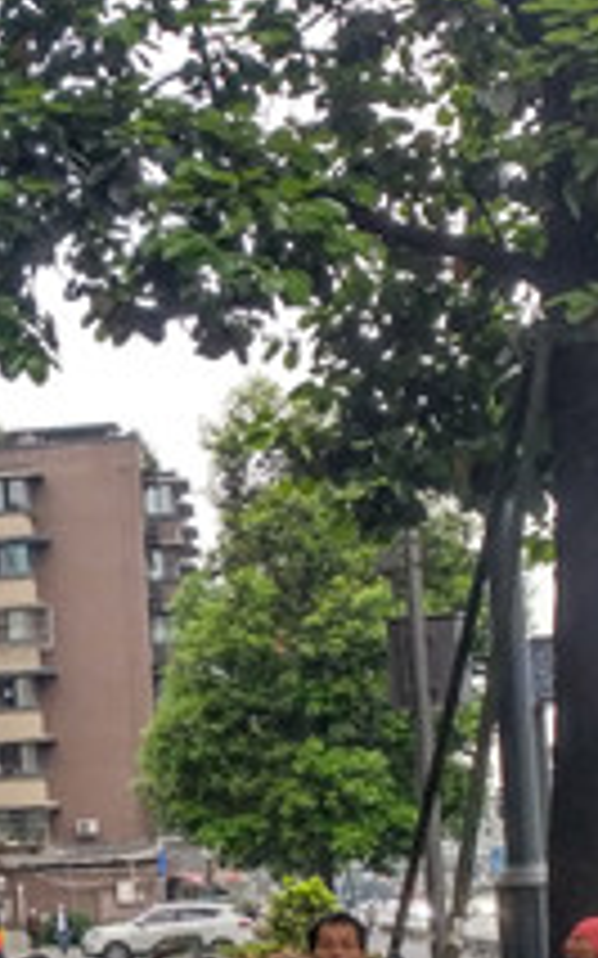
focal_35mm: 98
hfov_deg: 12.6
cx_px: -342
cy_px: 636
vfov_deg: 21.1
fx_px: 2557
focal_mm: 4.73
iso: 102
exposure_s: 1/100
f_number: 2.2
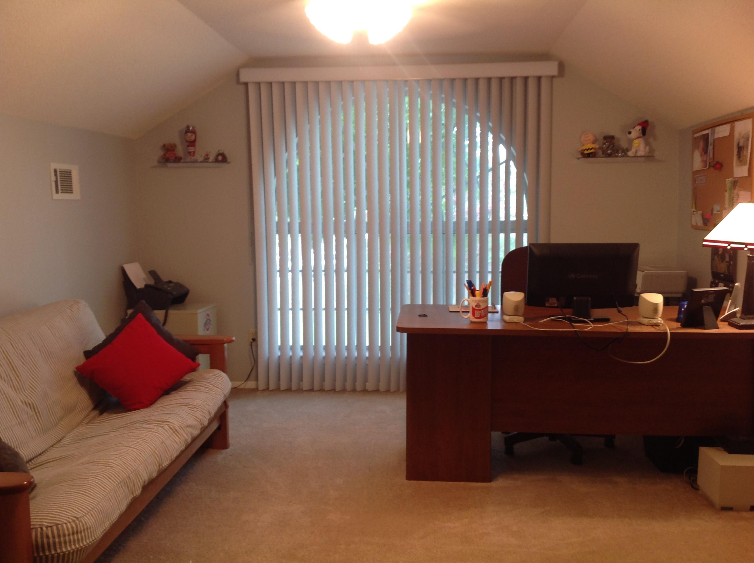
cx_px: 377
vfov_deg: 40.6
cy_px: 282
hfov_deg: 52.7
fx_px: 761
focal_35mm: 35
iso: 80
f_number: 2.4
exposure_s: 1/15
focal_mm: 4.28
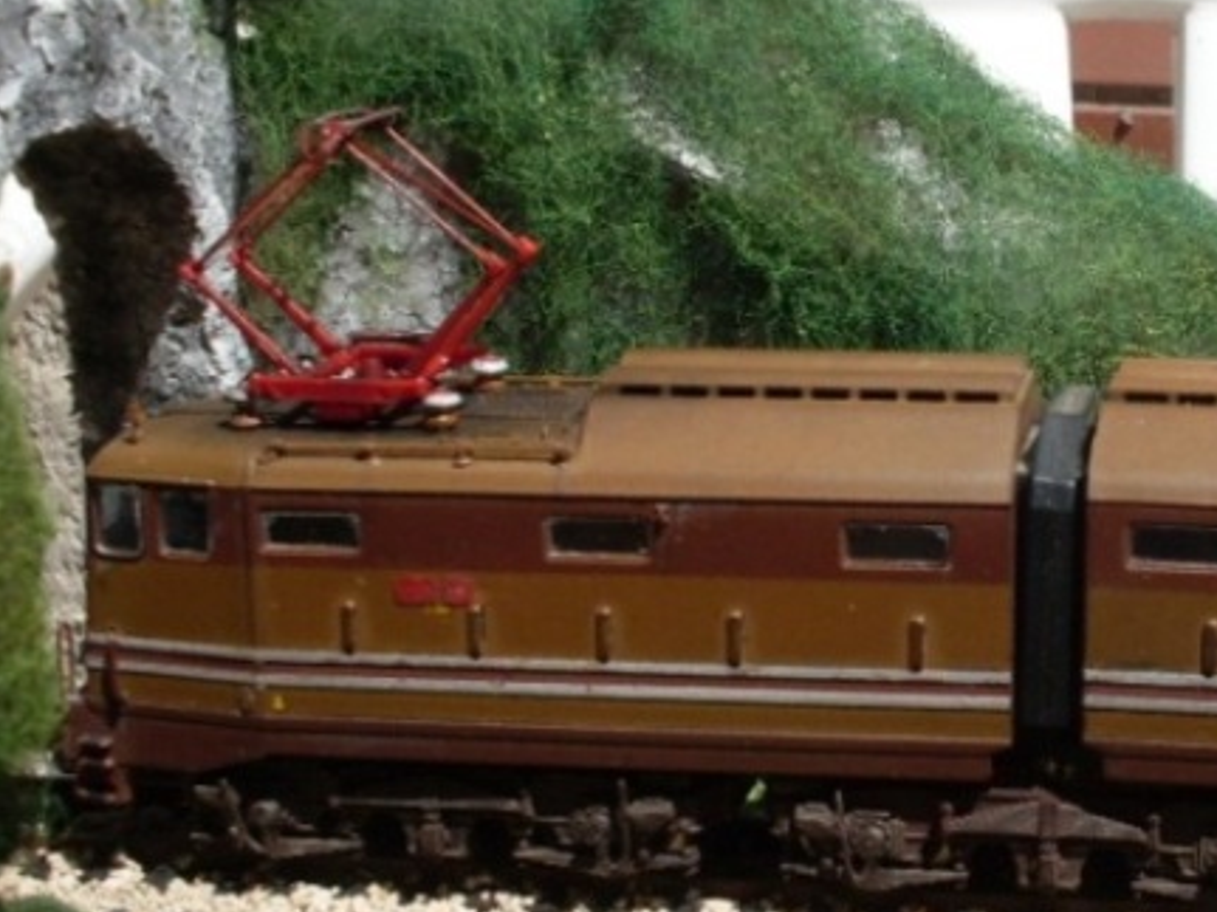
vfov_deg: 19.6
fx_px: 2636
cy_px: 421
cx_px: 1042
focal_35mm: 75
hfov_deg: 25.4
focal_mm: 6.3
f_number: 8.4
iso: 80
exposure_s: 1/180
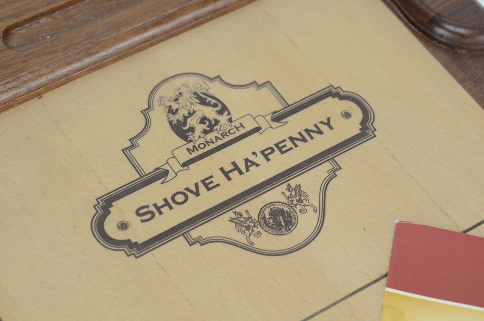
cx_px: 242
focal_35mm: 90
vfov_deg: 15.1
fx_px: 1208
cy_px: 160
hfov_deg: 22.7
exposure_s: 1/125
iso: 500
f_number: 5.6
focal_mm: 60
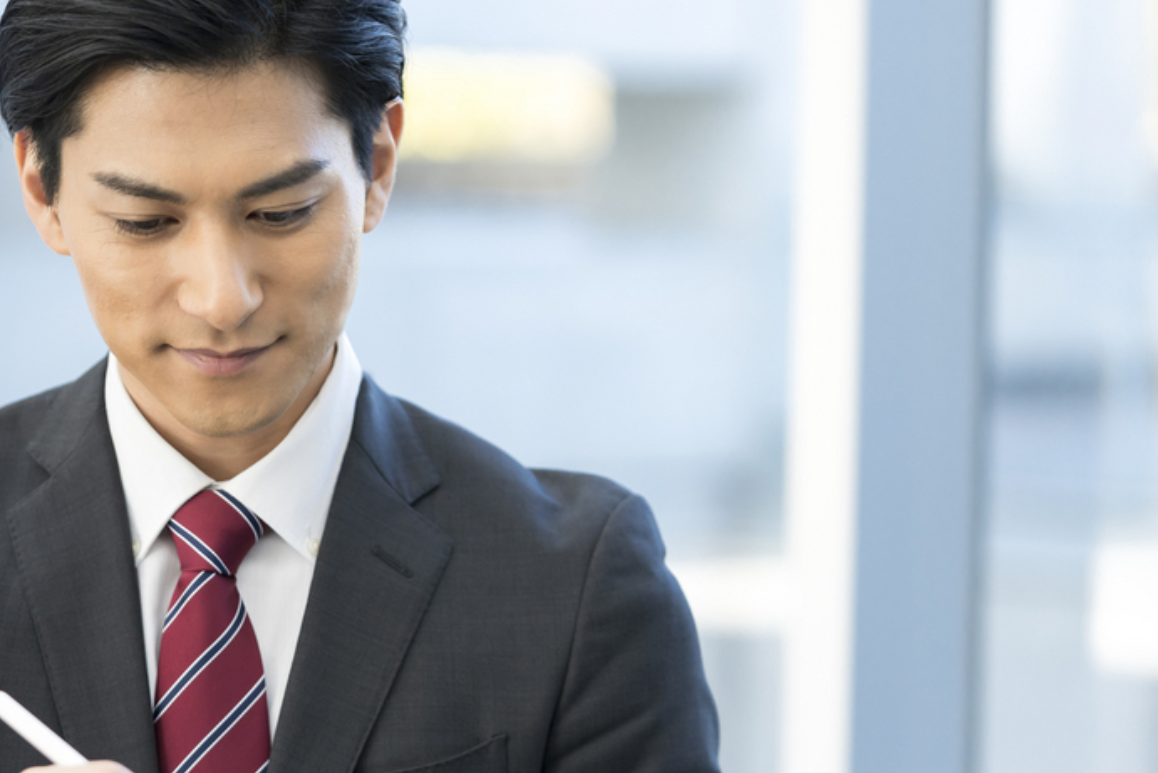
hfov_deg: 12.4
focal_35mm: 165
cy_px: 513
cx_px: 220
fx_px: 5308
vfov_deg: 8.3
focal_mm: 95
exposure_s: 1/400
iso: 640
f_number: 2.8
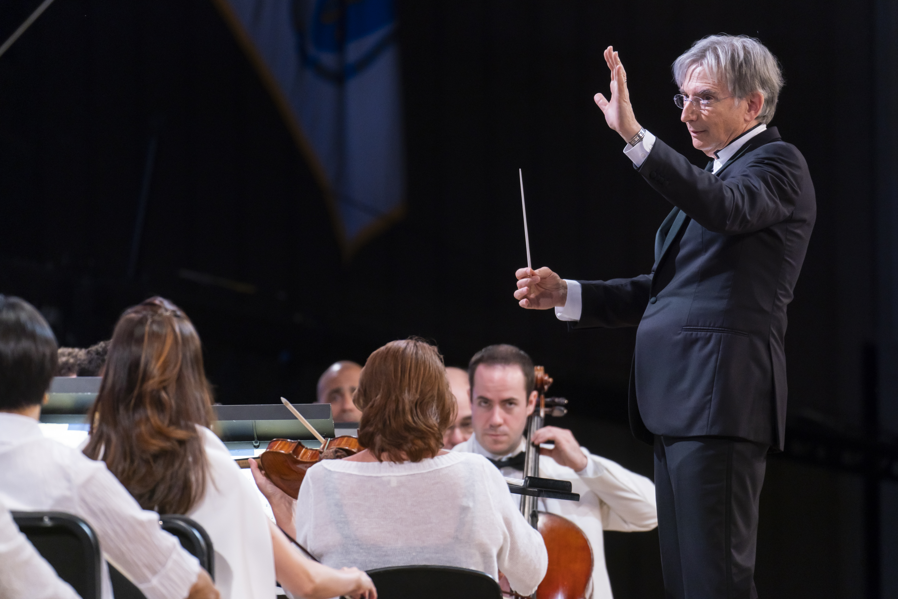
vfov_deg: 3.4
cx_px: 449
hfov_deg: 5.2
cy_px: 300
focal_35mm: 400
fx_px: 9977
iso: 3200
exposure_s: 1/125
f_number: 5.6
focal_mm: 400
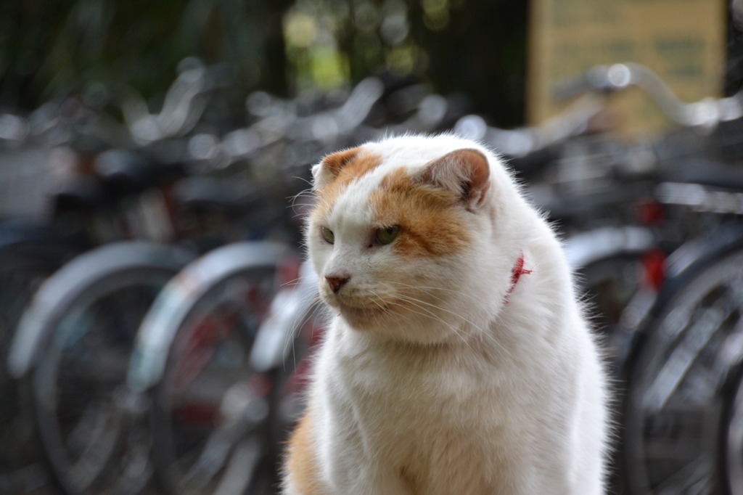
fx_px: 4333
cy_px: 248
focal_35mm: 210
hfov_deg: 9.8
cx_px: 372
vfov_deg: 6.5
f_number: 8
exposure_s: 1/60
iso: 500
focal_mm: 140
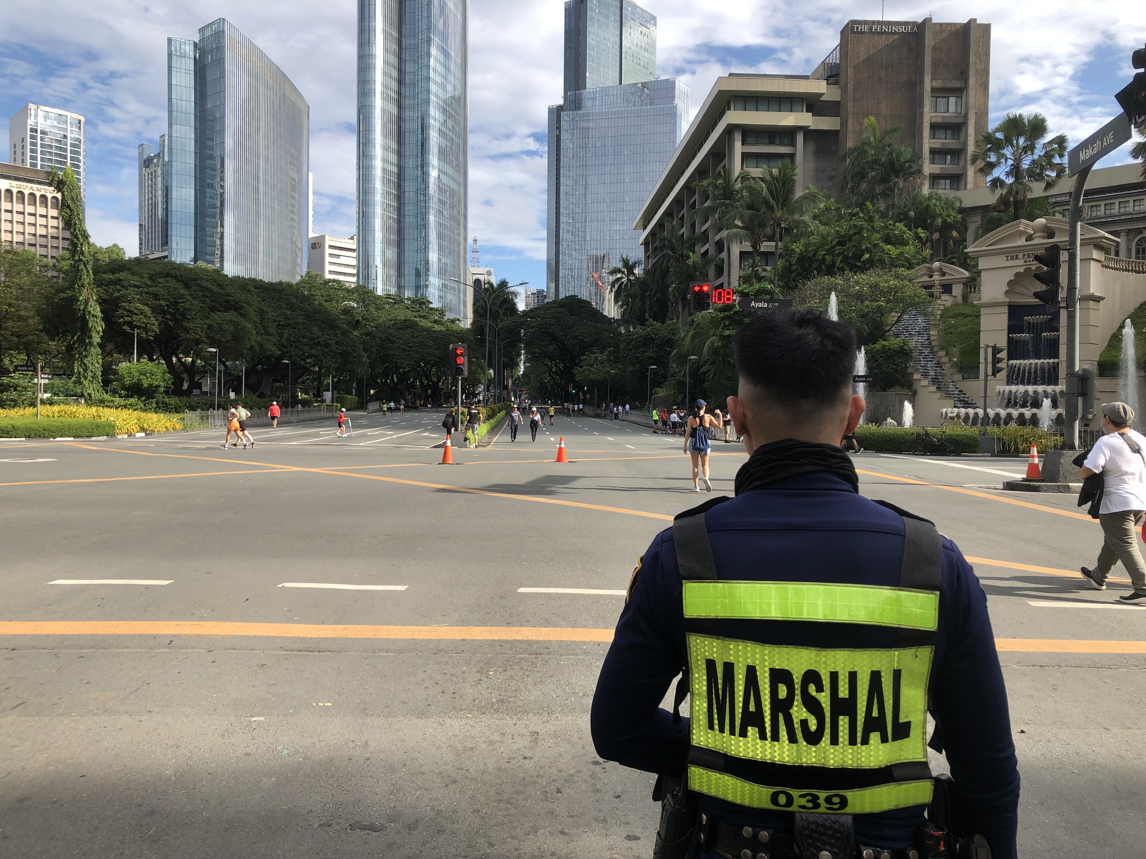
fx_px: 927
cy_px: 430
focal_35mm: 28
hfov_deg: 63.4
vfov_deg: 49.7
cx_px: 573
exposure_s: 1/1143
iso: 20
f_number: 1.8
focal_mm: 3.99
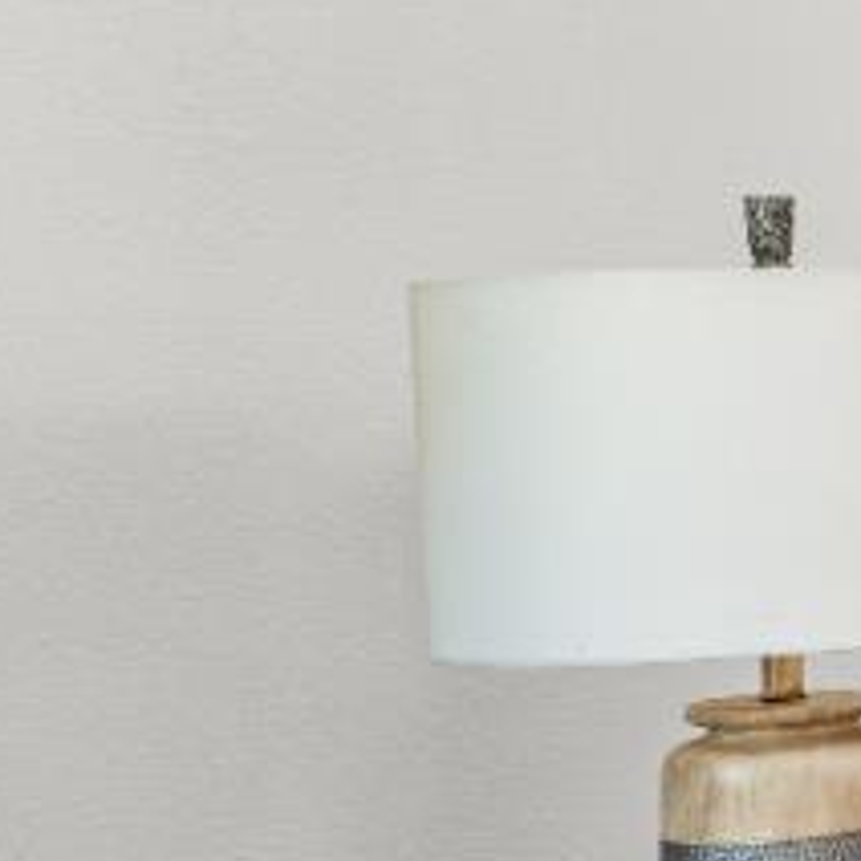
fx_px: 2364
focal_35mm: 84
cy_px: 487
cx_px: 2437
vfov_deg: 20.6
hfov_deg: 12.2
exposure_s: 1/2.5
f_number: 10
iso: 100
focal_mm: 14
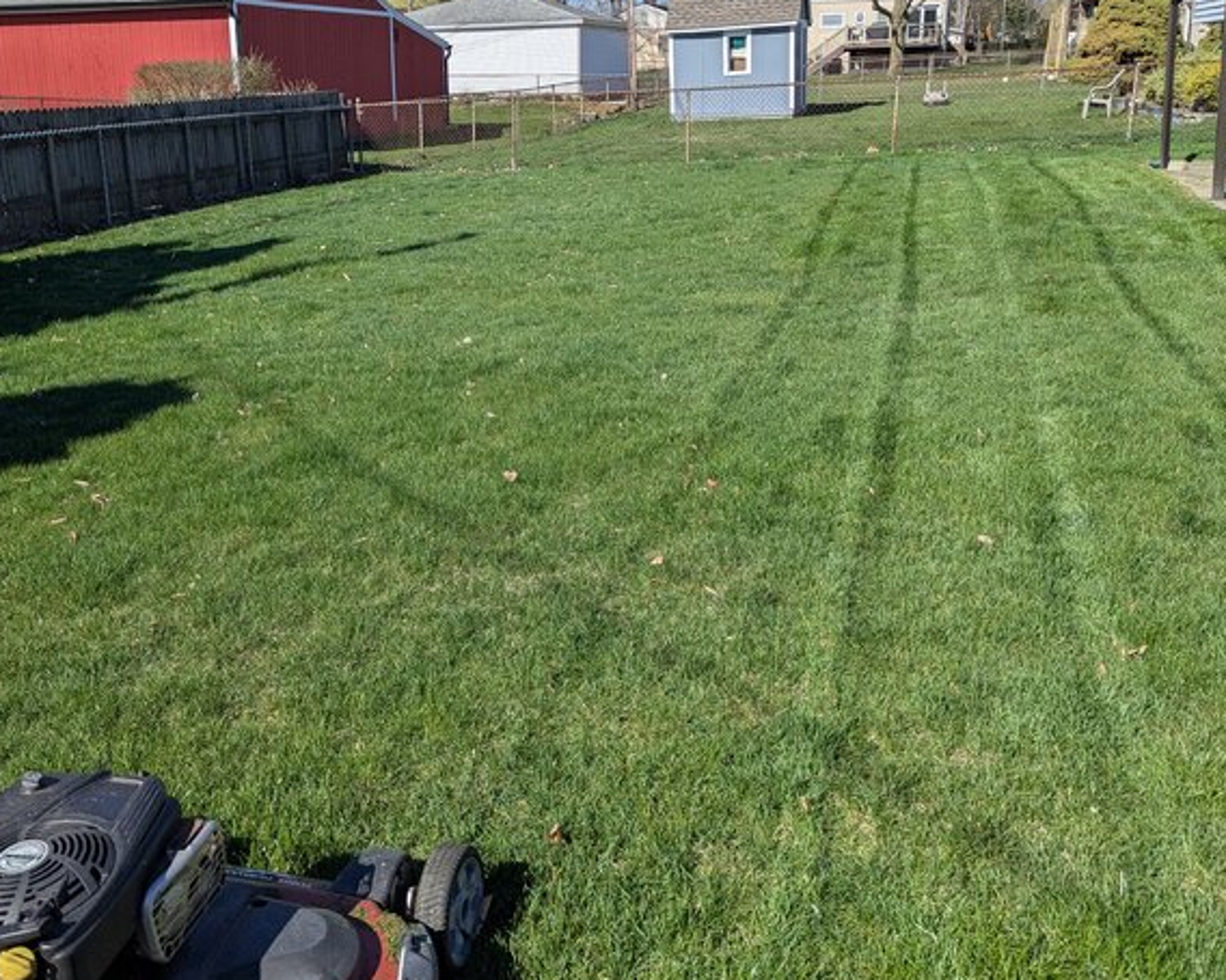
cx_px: 492
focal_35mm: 33
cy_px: 376
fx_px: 1197
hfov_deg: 53.9
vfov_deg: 44.2
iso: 47
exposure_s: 1/2976
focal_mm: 6.81
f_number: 1.85
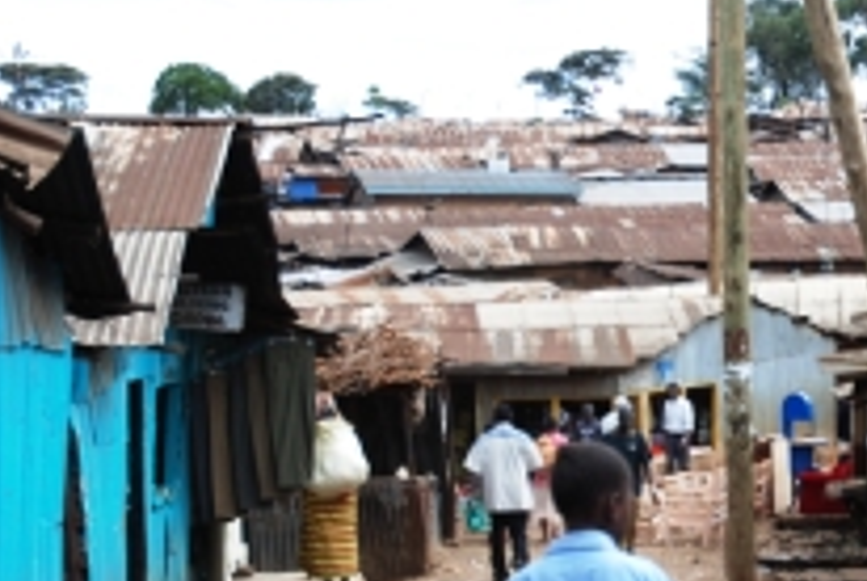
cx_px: 896
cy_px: 482
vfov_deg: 13.5
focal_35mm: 101
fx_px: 2438
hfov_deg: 19.5
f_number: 6.3
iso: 100
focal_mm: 31
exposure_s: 1/125
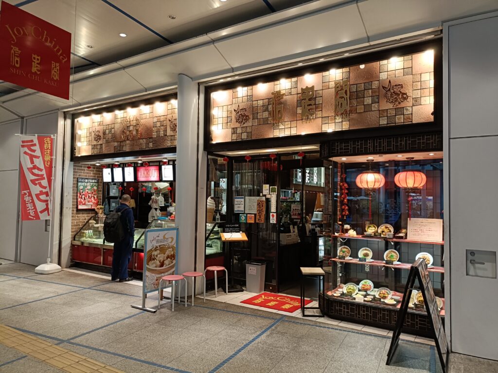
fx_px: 360
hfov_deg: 69.4
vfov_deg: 54.9
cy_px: 186
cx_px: 249
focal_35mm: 25
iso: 500
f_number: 1.7
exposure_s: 1/60
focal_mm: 4.7
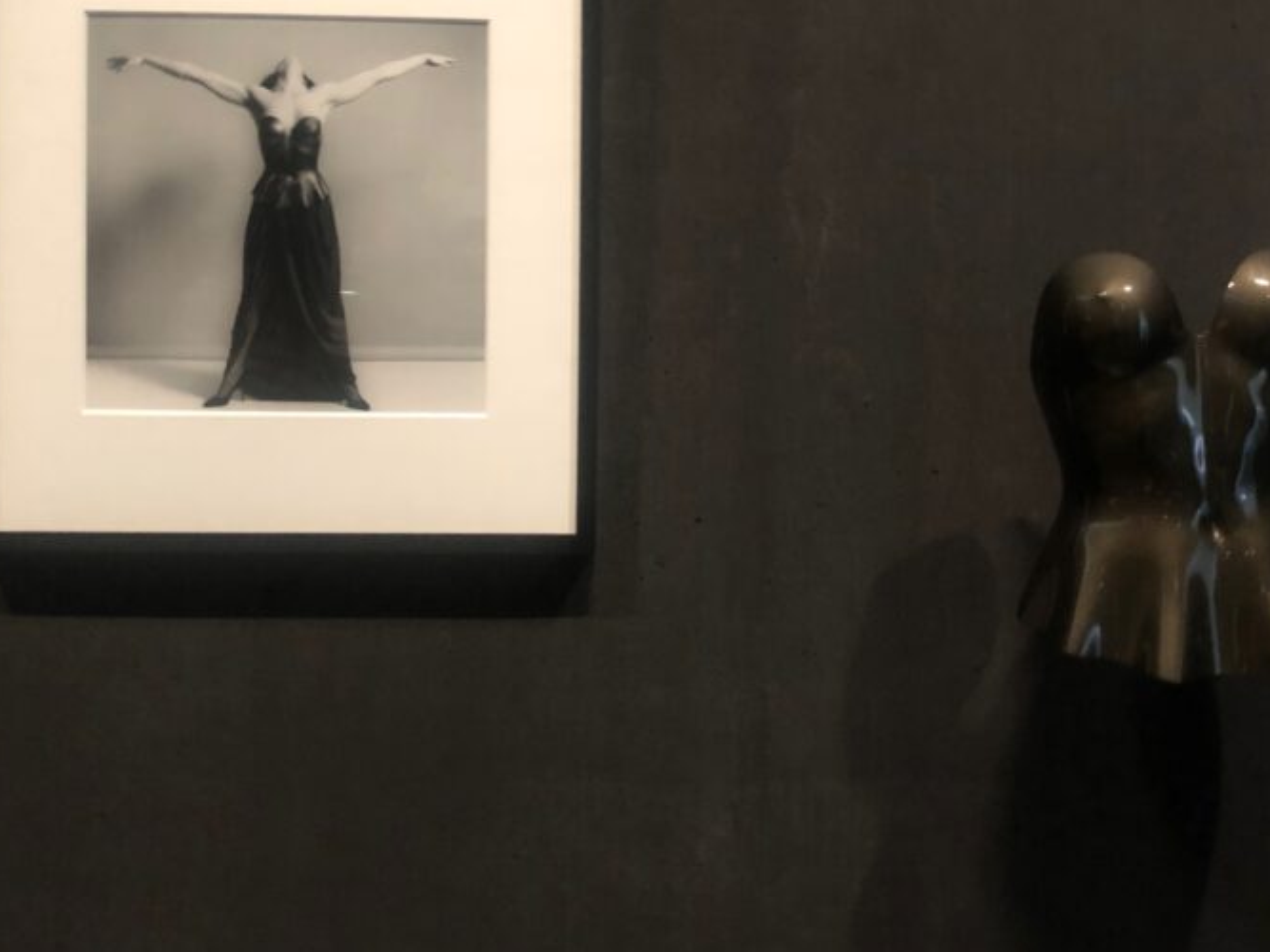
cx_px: 710
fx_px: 1577
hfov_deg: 43.8
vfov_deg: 33.3
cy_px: 333
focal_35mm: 43
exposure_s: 1/4
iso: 100
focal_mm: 3.99
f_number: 1.8
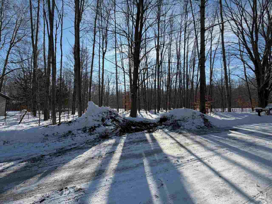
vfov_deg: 85.7
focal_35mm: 14
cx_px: 136
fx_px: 110
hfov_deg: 102.1
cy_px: 102
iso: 25
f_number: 2.2
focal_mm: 2.22
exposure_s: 1/770
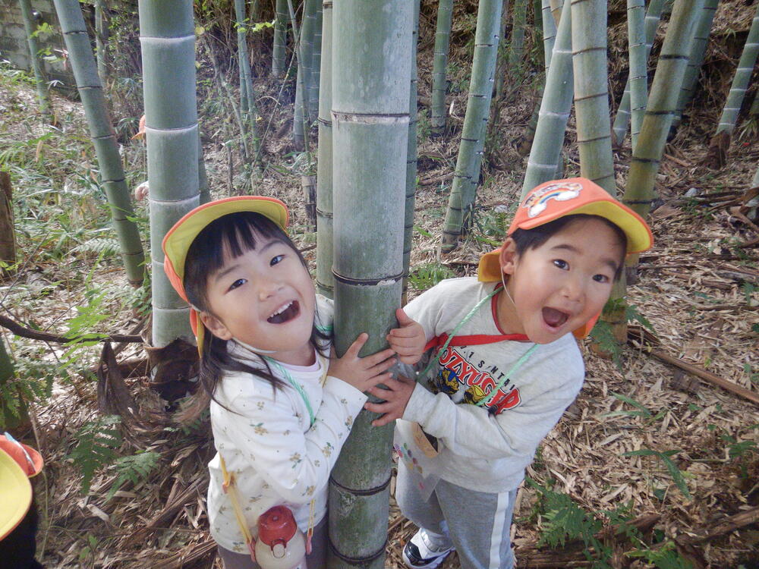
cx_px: 380
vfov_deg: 56.8
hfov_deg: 71.6
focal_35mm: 24
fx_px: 526
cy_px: 284
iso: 200
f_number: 2.8
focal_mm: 4.3
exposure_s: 1/15
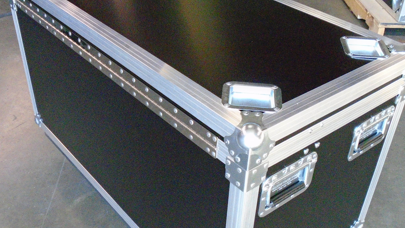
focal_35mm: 42
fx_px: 451
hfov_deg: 48.4
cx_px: 202
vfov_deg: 28.3
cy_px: 137
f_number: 3.2
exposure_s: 1/100
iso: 800
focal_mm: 4.6
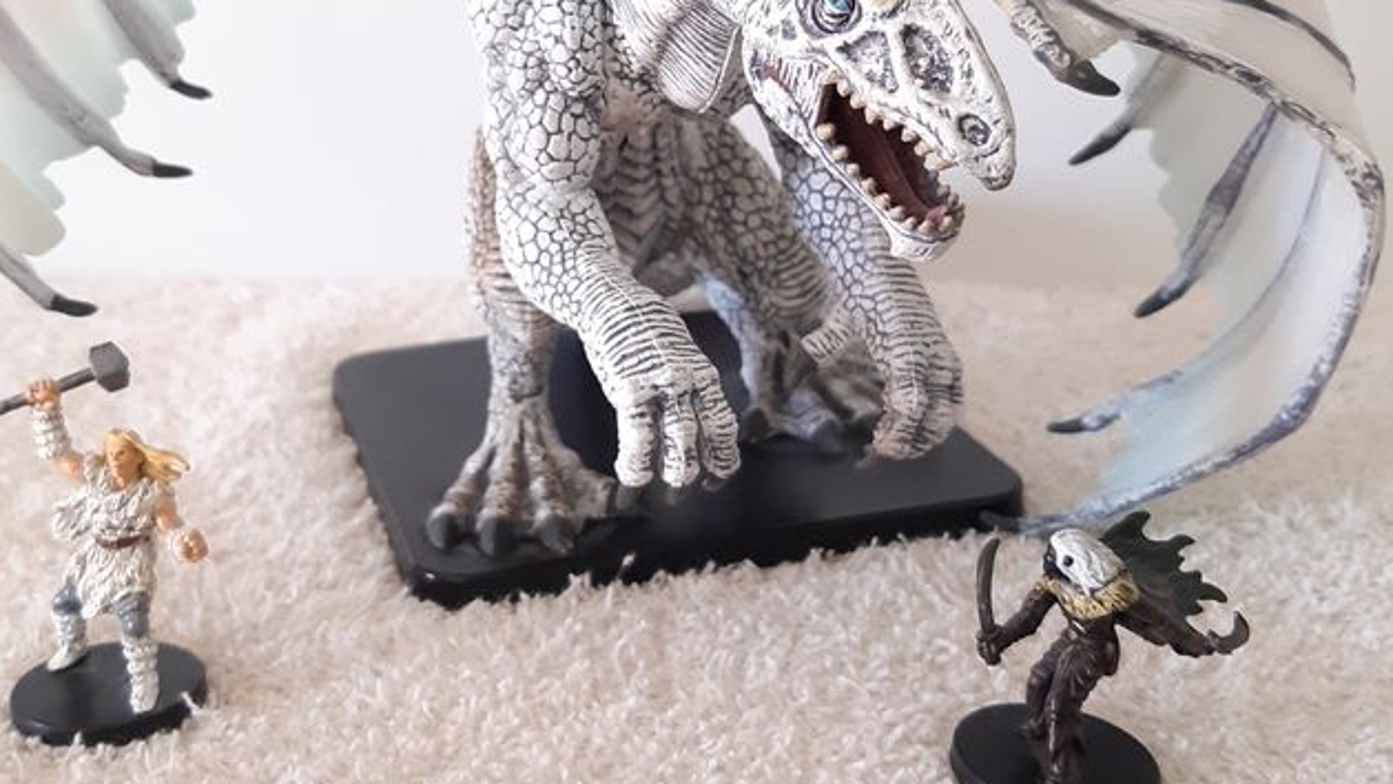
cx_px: 616
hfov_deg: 45.4
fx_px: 1662
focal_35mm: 45
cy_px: 168
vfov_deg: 26.1
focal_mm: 3.92
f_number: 1.7
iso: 200
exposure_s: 1/50
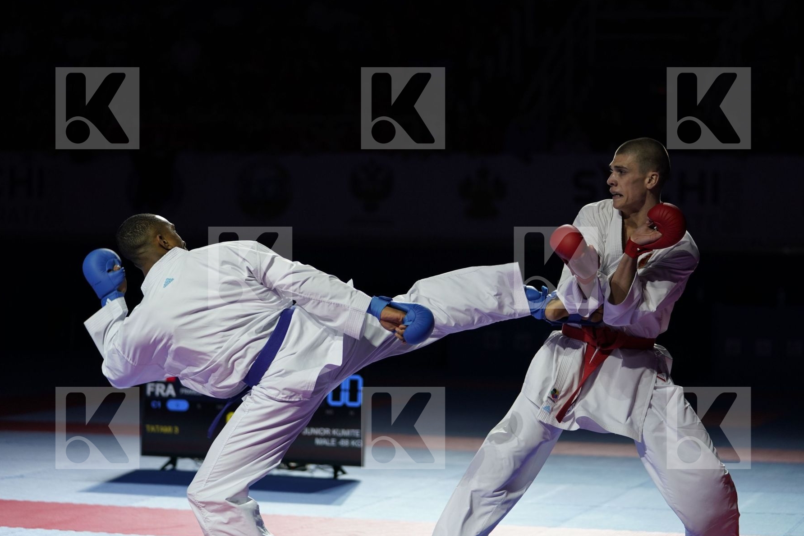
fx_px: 2345
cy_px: 268
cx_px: 403
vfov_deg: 13.0
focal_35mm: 105
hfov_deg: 19.5
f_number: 2.8
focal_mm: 104
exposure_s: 1/1000
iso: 1000
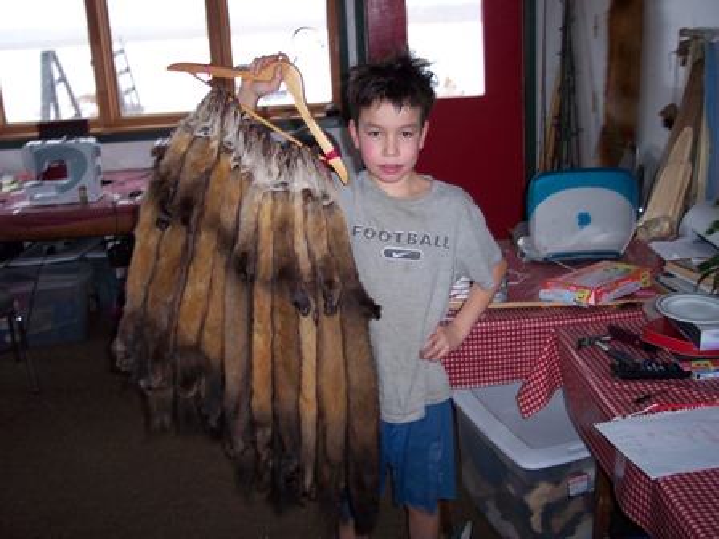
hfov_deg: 49.0
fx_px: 789
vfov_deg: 37.7
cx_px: 360
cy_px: 270
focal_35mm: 38
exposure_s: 1/30
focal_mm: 8
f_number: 2.8
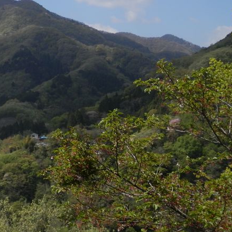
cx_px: 23
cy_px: 90
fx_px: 599
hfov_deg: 21.4
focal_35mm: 79
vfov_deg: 21.9
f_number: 11.2
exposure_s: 1/125
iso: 80
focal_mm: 8.9
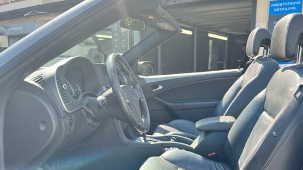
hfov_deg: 56.4
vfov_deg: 33.3
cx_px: 173
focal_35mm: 35
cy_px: 116
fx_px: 281
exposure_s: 1/591
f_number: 1.5
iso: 50
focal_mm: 5.7
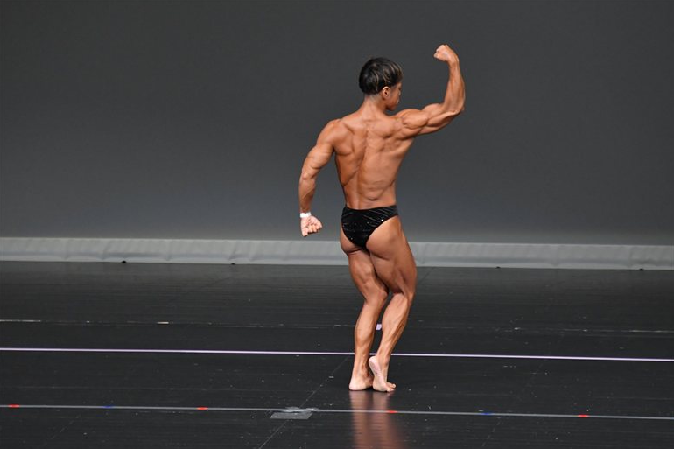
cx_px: 337
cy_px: 224
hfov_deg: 5.9
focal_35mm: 347
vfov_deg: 4.0
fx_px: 6495
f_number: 5.6
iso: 4000
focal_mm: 230
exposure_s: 1/400
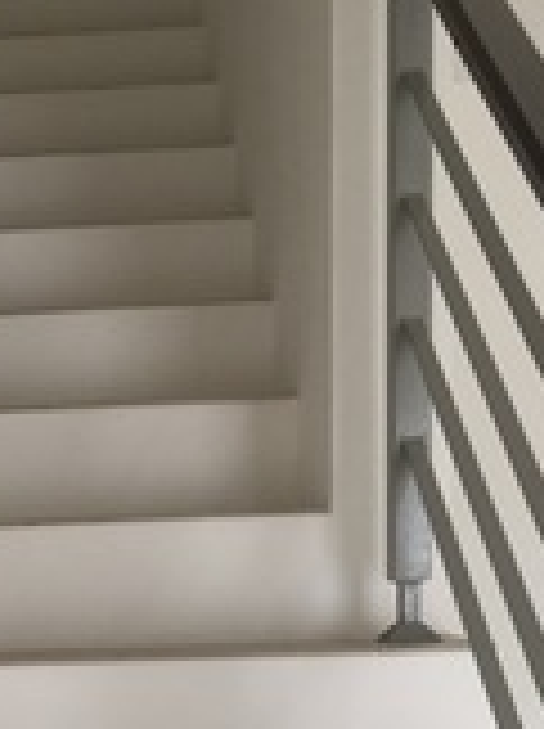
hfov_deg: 16.4
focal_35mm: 86
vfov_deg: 21.7
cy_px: 774
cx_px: -117
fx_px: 1807
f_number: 2.2
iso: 32
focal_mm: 4.15
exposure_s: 1/50
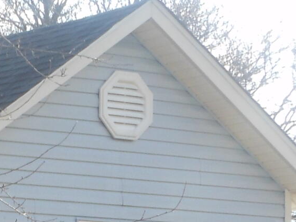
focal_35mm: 239
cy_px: 350
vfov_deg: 6.1
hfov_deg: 7.7
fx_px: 2044
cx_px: -407
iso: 80
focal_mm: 8.1
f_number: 4.6
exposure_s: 1/200
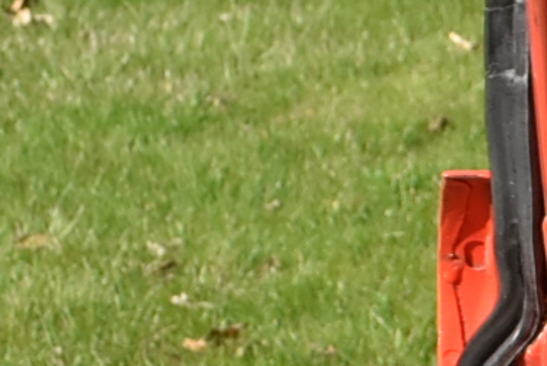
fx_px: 4001
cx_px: 1841
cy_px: 389
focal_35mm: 263
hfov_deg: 6.8
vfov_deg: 5.2
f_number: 8
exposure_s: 1/500
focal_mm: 22
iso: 450
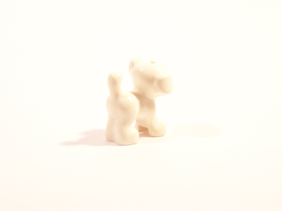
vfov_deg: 18.0
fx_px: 668
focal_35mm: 82
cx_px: 141
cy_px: 106
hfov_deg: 23.8
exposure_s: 1/45
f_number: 3.2
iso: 400
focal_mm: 13.7
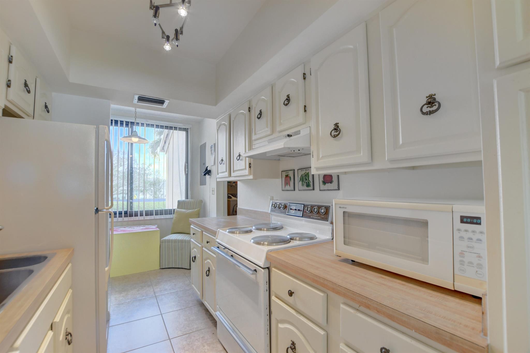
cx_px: 265
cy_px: 176
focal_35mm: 15
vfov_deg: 77.3
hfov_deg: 100.4
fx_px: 221
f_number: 8
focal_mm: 10
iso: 1000
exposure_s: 1/60
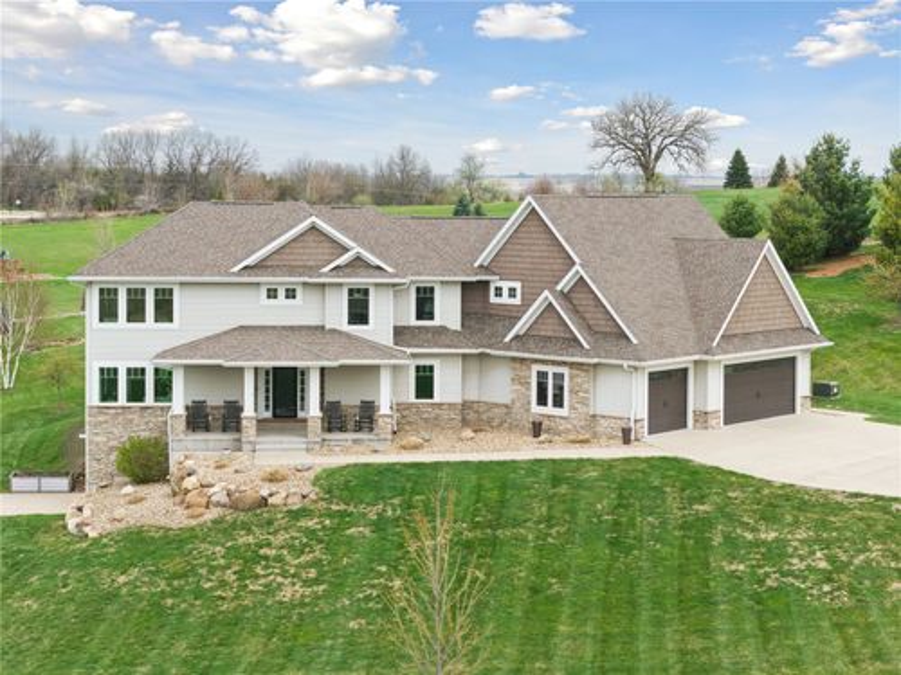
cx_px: 450
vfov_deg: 21.0
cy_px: 338
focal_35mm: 70
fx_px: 1822
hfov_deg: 27.8
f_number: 2.8
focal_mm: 19.4
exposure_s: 1/1000
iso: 110
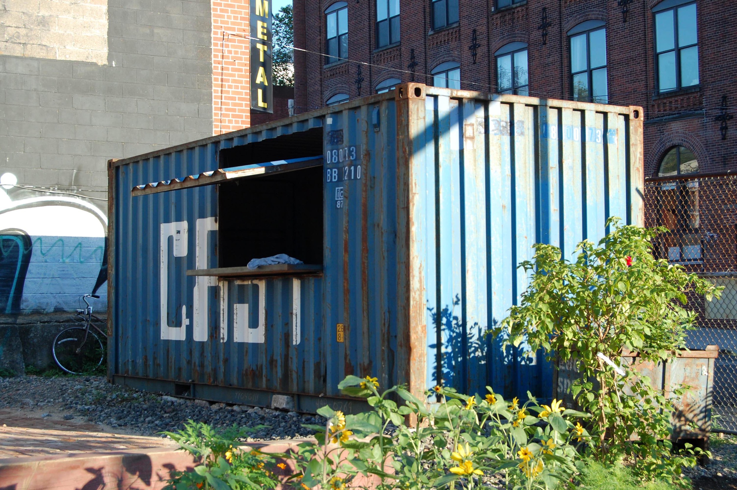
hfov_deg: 31.9
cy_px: 245
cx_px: 368
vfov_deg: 21.5
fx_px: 1289
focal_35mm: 63
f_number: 10
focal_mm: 42
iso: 400
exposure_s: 1/125
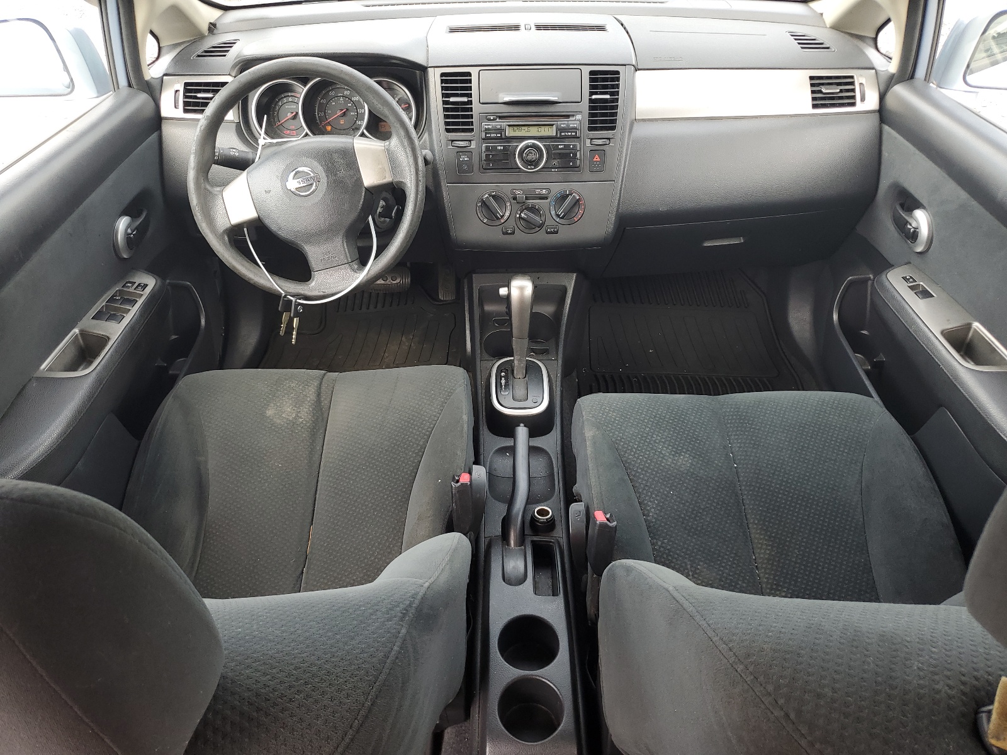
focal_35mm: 26
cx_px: 504
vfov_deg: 53.1
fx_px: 756
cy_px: 378
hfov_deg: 67.3
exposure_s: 1/132
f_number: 1.5
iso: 50
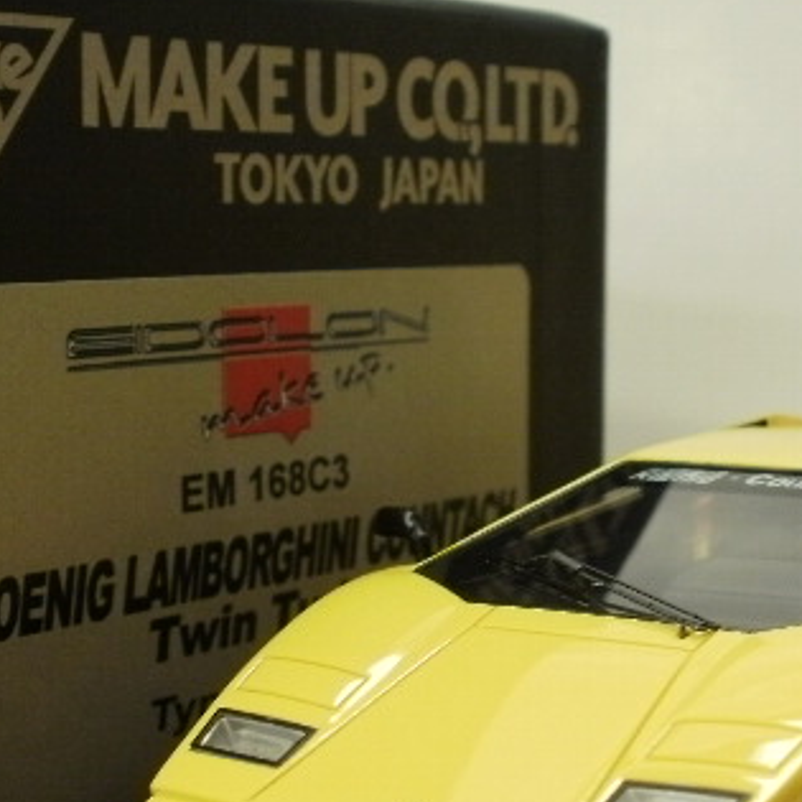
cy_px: 555
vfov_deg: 21.8
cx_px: 596
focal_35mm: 79
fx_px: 2071
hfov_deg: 21.7
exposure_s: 1/15
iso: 125
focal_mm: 7.7
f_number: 4
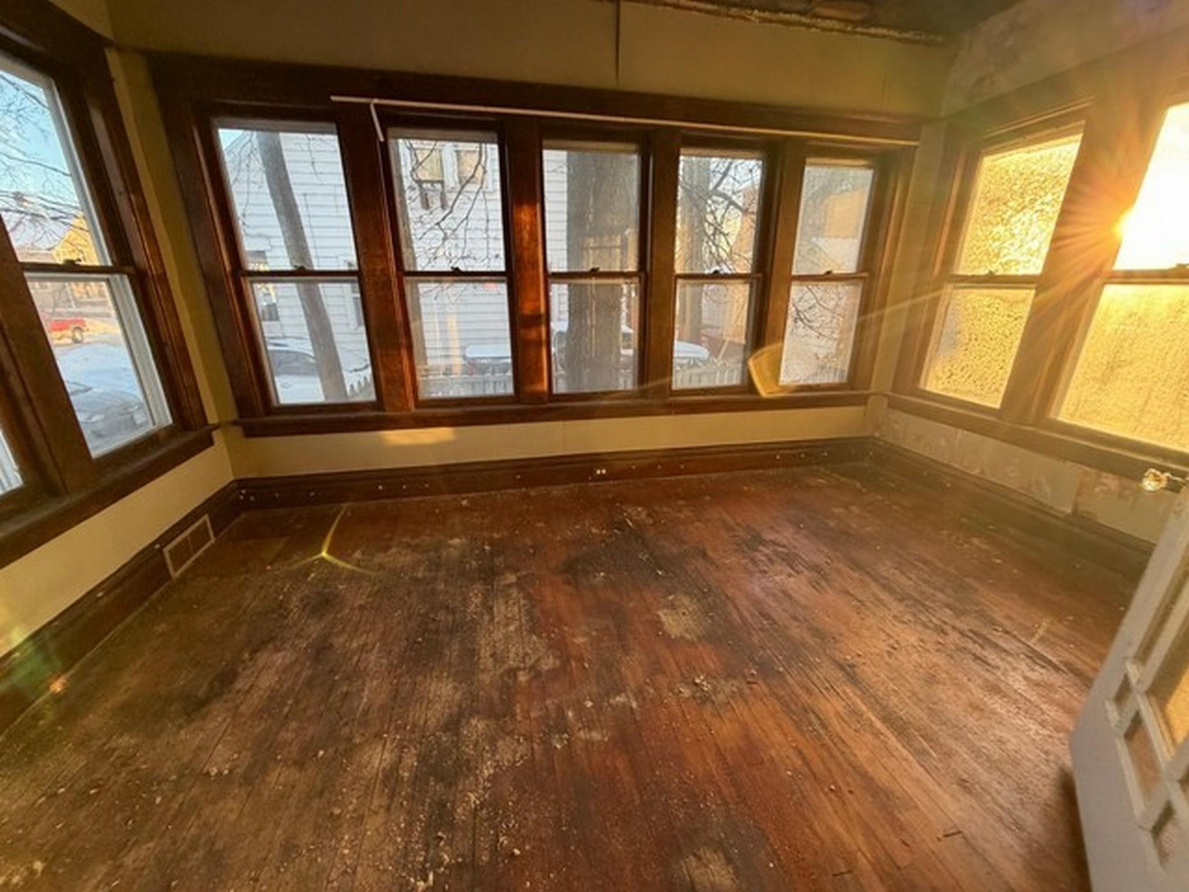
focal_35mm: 14
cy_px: 446
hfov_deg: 102.1
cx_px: 594
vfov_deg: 85.7
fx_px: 481
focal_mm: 2.22
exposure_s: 1/121
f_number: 2.2
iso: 200
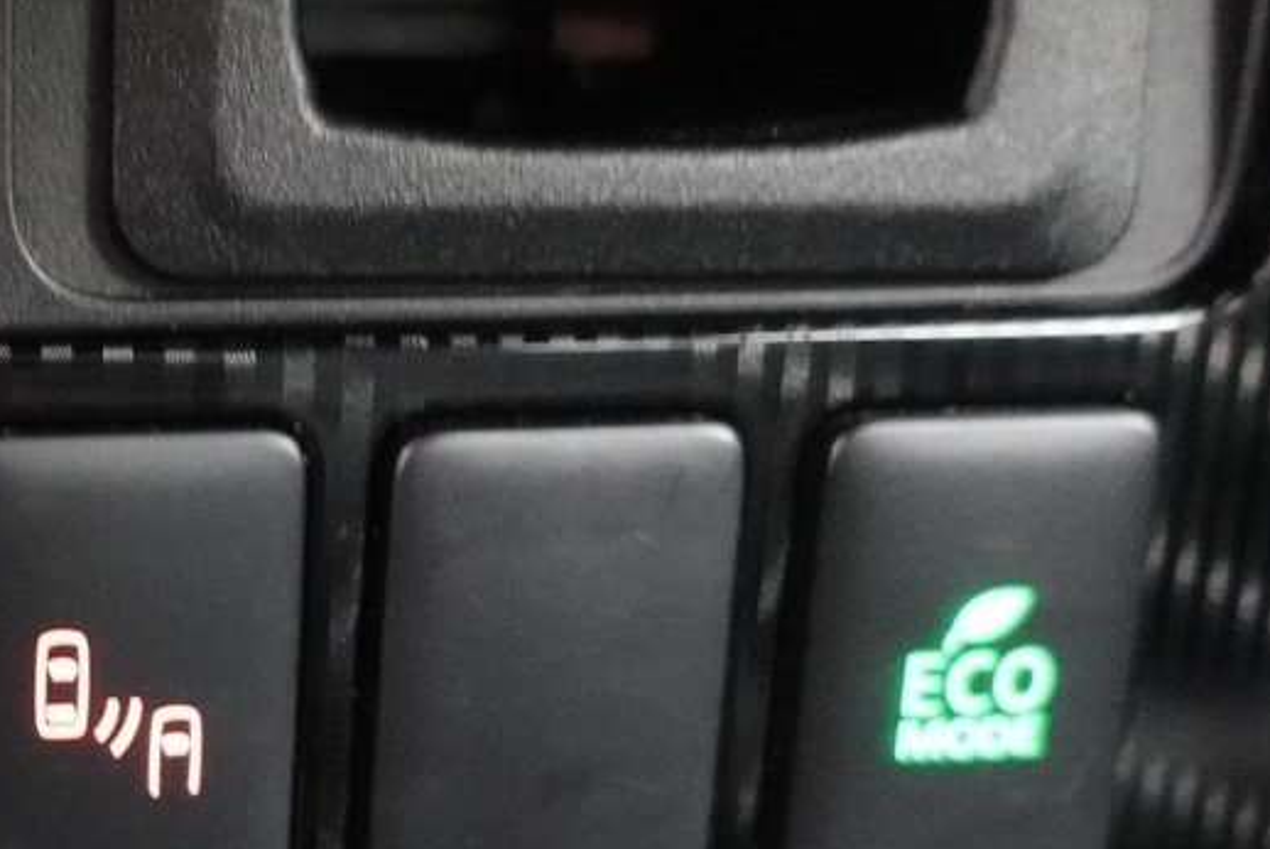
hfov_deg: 25.1
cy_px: 766
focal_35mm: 75
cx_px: -120
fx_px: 2647
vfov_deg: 17.9
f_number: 1.8
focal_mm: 9.4
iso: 3200
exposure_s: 1/10
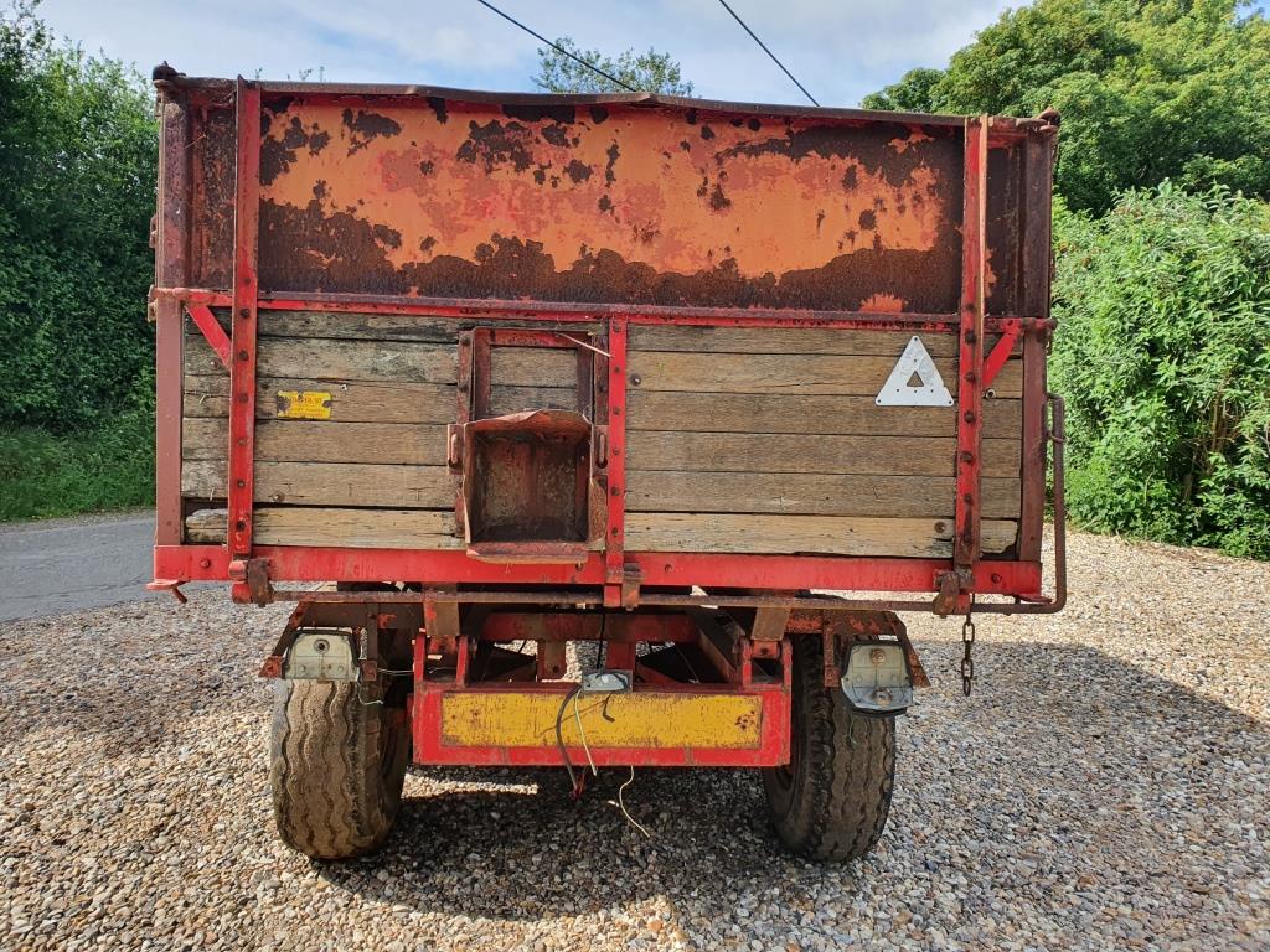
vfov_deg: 53.1
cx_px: 635
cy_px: 476
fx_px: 954
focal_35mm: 26
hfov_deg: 67.3
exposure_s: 1/808
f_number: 2.4
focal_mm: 4.32
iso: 50
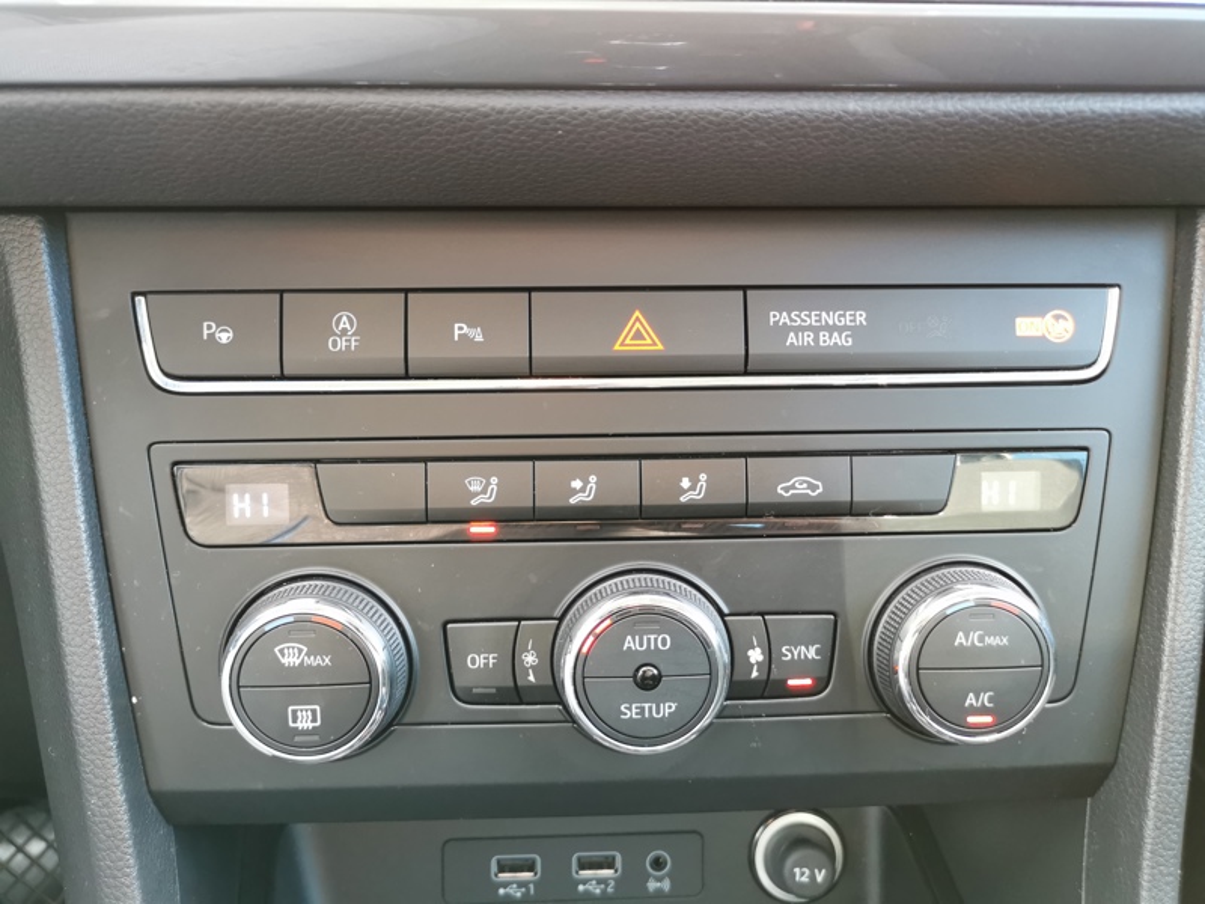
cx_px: 602
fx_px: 940
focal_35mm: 27
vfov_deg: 51.4
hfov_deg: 65.3
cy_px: 452
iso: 200
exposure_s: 1/50
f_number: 1.8
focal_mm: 5.58
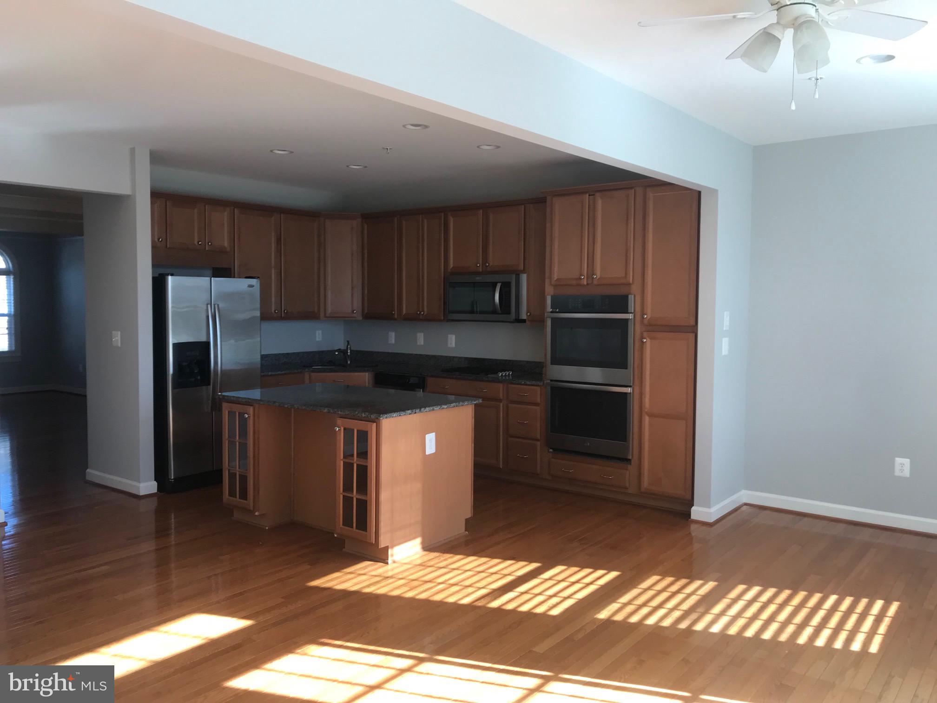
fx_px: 758
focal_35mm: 28
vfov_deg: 49.7
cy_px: 352
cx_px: 468
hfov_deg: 63.4
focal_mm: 3.99
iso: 25
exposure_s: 1/120
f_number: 1.8
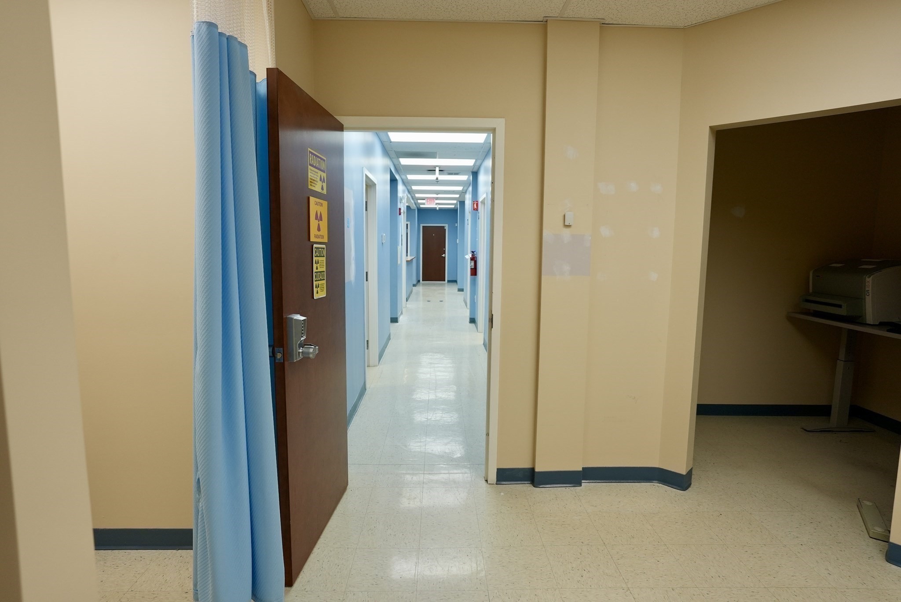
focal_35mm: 20
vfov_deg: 62.0
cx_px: 450
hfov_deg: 83.9
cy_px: 301
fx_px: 501
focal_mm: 20
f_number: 4.5
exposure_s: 1/160
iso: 800
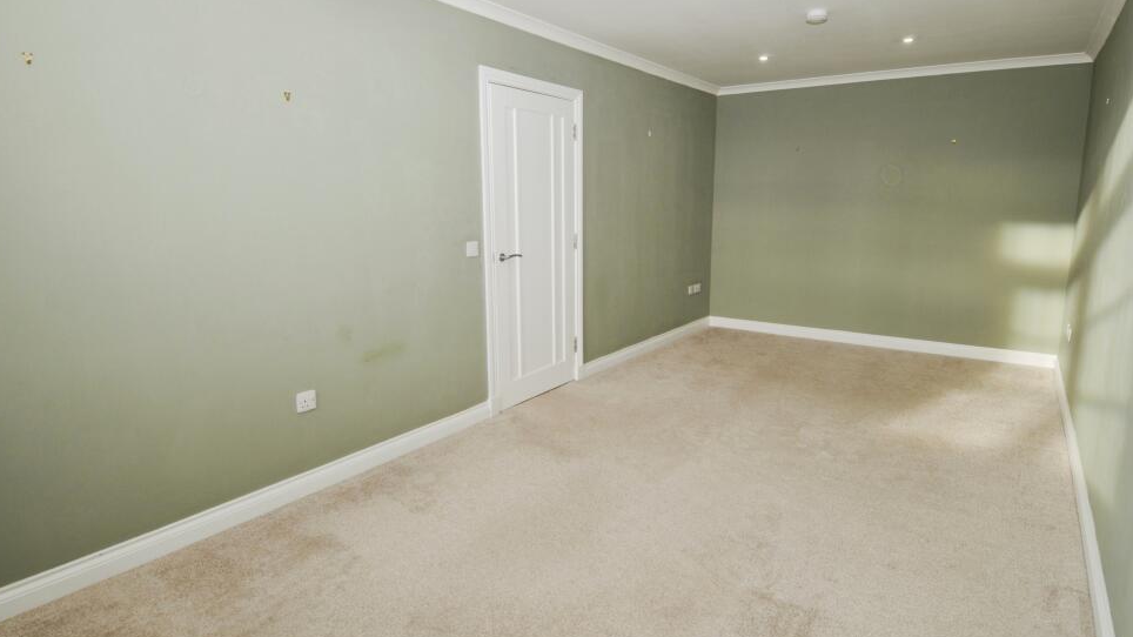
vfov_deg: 55.8
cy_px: 301
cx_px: 589
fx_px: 601
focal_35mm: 20
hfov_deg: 86.6
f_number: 7.1
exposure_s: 1/25
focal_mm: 12
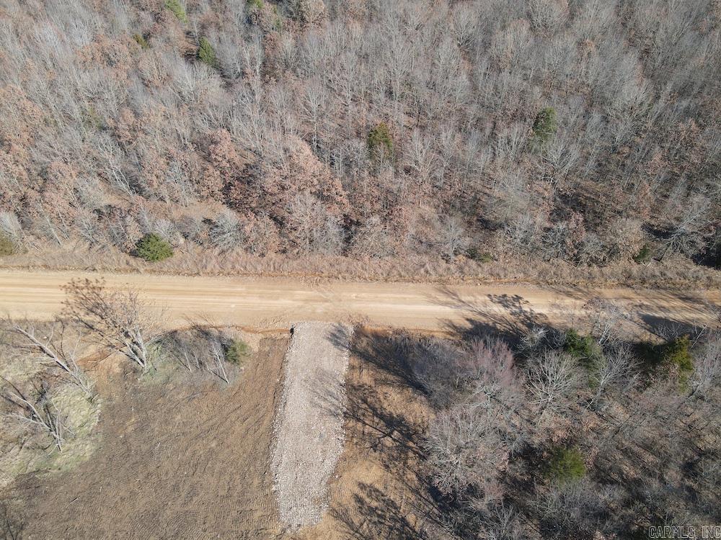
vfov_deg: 56.8
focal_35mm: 24
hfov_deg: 71.6
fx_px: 500
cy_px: 270
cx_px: 360
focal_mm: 4.5
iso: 100
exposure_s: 1/15
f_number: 2.8
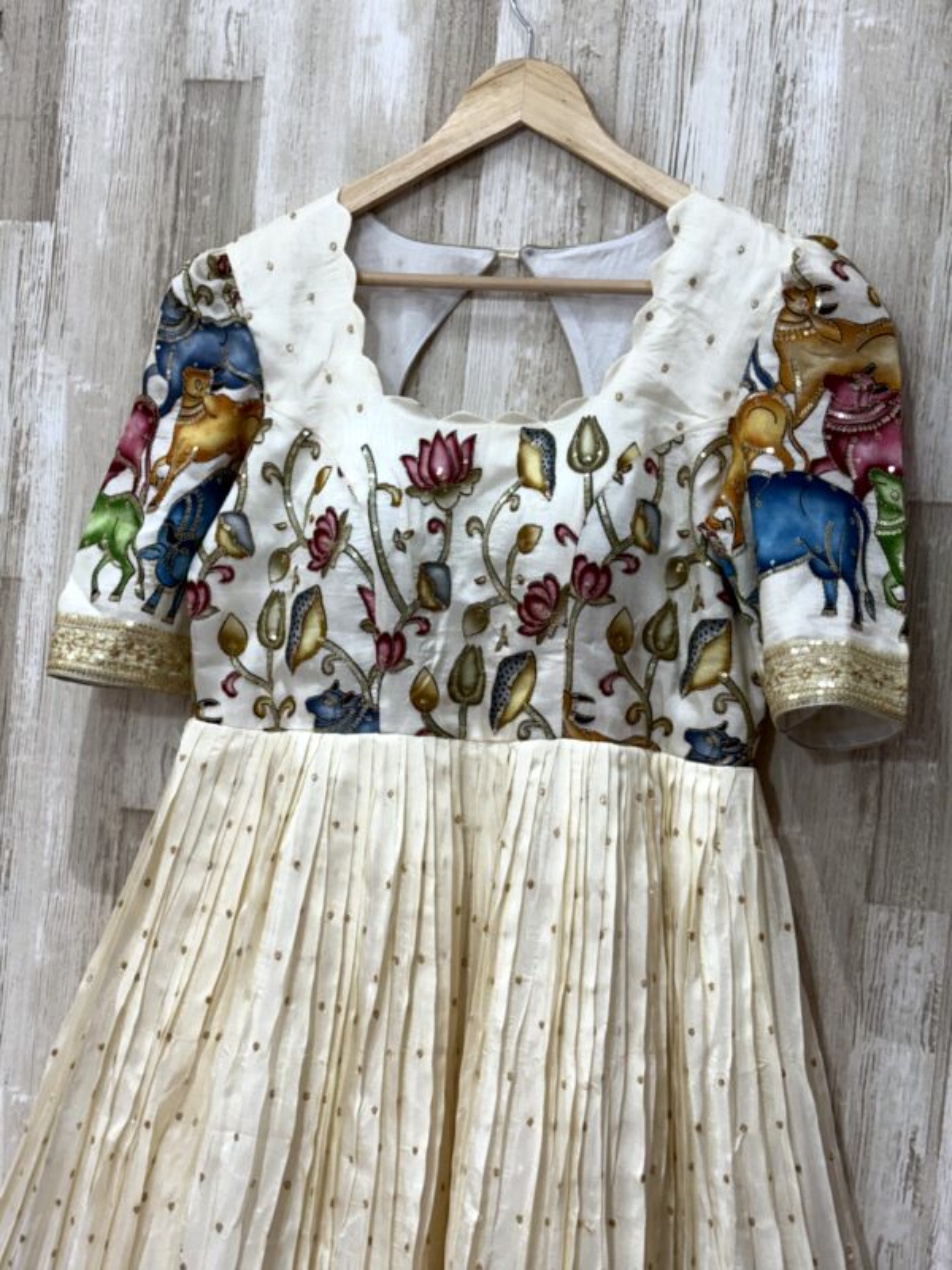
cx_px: 476
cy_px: 635
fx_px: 1907
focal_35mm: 52
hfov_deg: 28.0
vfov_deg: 36.8
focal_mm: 5.96
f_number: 1.6
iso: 40
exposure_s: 1/100
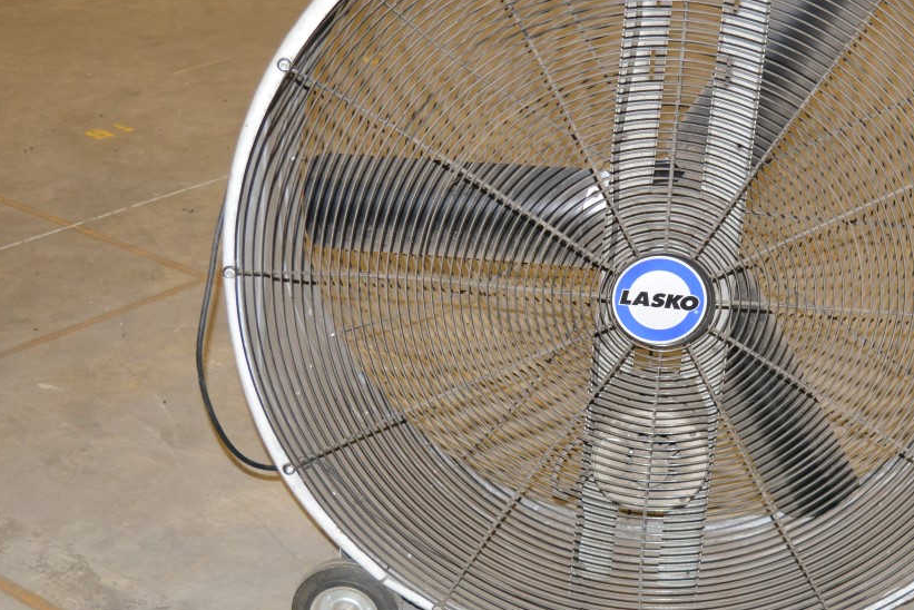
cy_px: 301
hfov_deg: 28.1
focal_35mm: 71
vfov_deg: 19.2
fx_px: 1803
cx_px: 666
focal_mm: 24
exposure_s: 1/60
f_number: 4
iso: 800
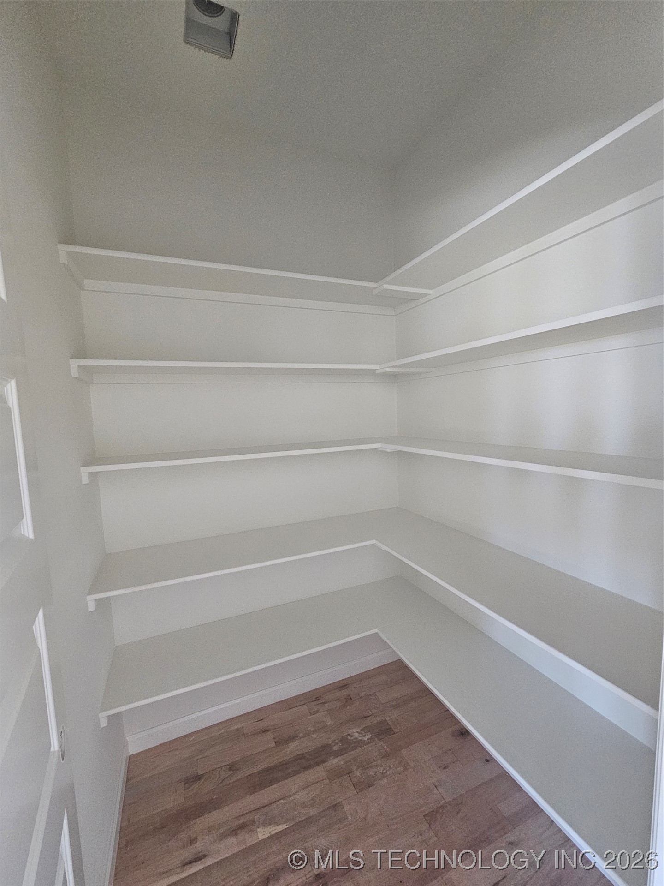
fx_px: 332
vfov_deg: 106.2
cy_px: 443
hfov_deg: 89.9
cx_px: 332
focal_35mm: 13
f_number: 2.2
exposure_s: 1/60
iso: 250
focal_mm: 2.2
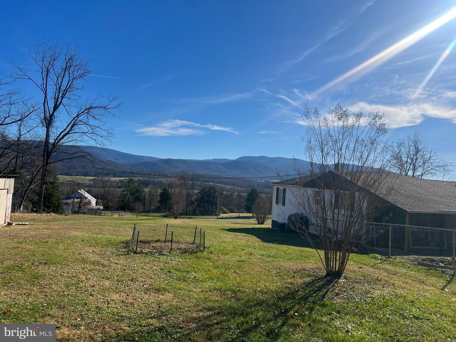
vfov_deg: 53.1
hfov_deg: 67.3
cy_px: 171
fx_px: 343
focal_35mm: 26
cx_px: 228
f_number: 1.5
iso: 50
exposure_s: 1/6579
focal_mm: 5.7
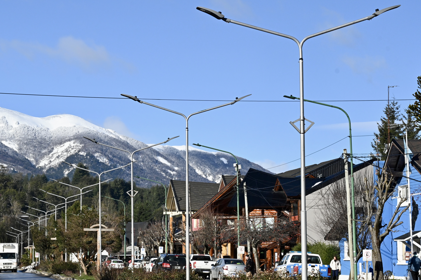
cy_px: 184
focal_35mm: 107
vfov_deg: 12.8
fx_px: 1251
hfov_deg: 19.0
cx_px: 112
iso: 800
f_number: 10
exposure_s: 1/1600
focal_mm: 70
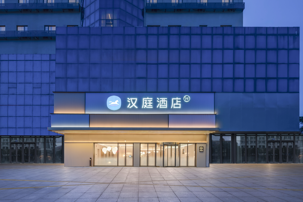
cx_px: 148
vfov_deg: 67.4
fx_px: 151
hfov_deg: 90.0
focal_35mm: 18
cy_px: 103
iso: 320
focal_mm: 17
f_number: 10
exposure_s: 1/25
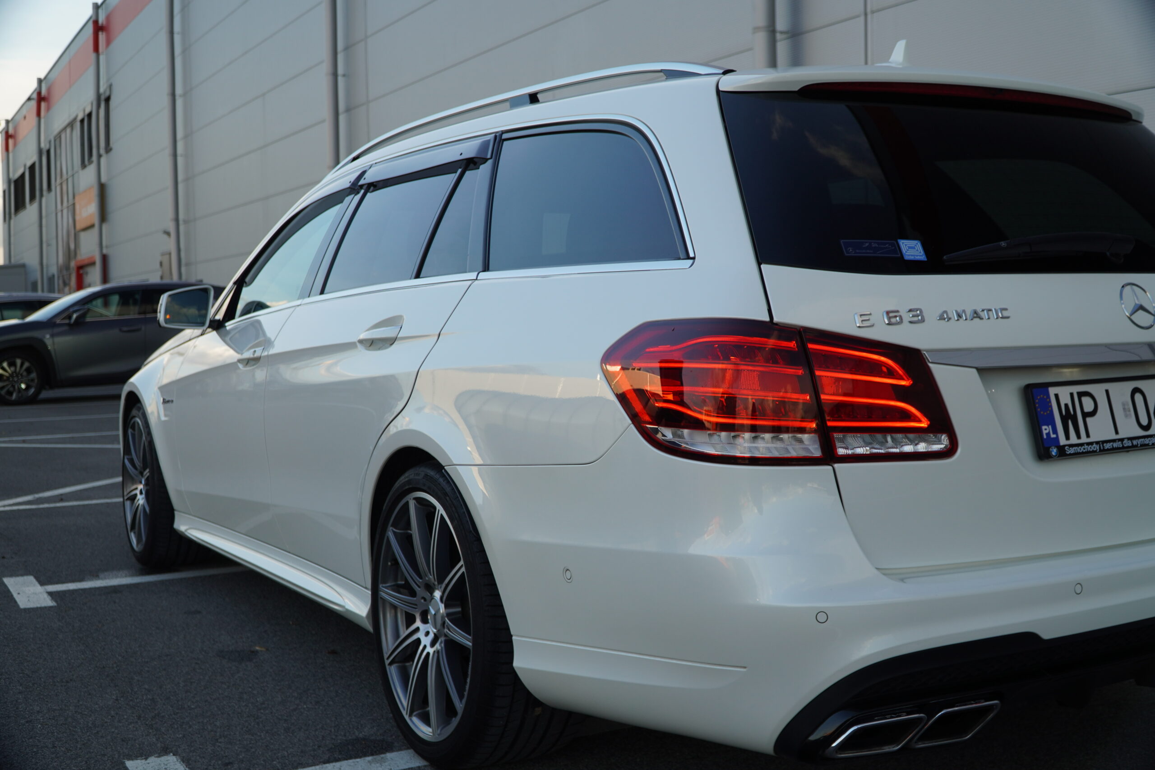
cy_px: 385
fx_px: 1203
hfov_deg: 51.3
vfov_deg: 35.5
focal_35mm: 38
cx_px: 578
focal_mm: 25
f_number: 4
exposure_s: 1/160
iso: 125
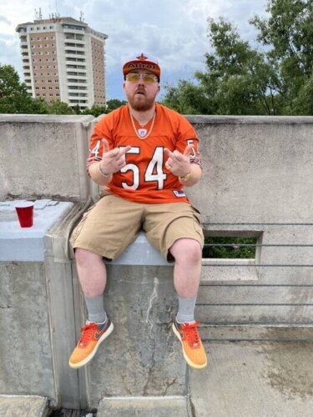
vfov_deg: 67.3
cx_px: 156
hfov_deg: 53.1
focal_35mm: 26
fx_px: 313
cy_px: 208
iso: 50
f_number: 1.6
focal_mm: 5.1
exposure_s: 1/1075
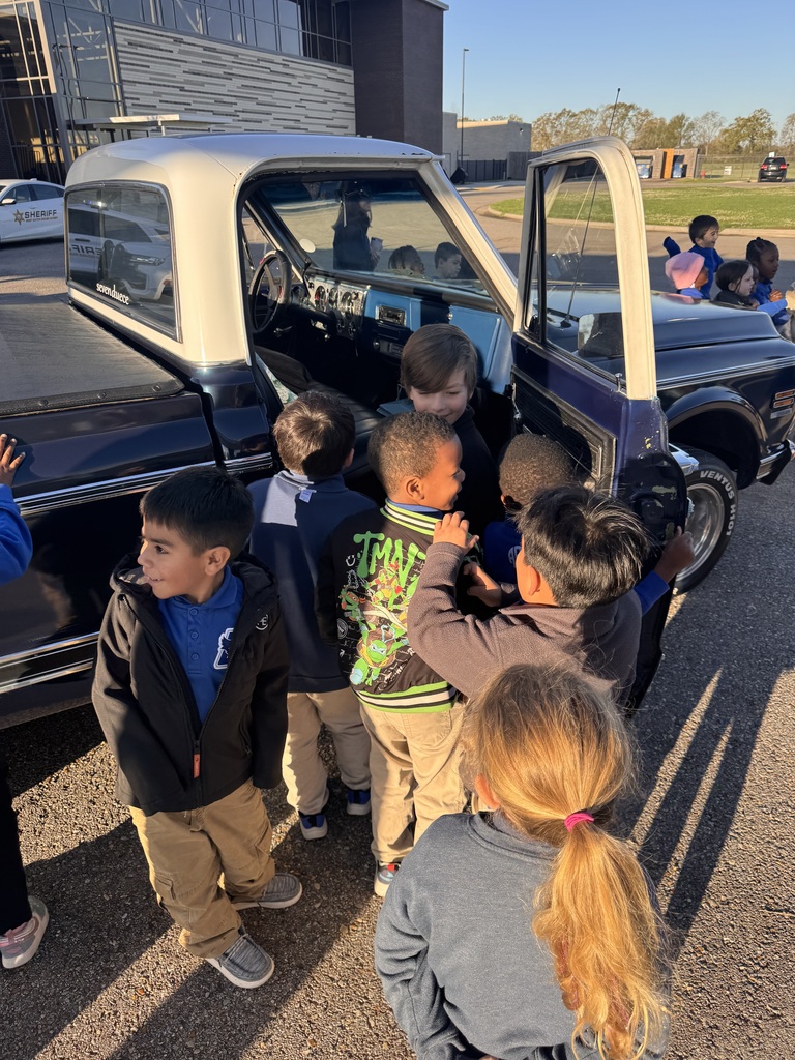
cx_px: 398
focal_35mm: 24
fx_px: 735
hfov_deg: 56.8
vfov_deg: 71.6
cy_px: 530
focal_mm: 6.76
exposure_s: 1/1151
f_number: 1.78
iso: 80
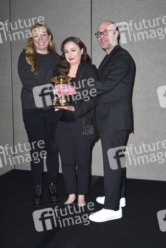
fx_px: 221
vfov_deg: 58.7
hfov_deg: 41.1
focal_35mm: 32
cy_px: 124
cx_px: 83
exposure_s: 1/250
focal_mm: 32
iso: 500
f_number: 6.3
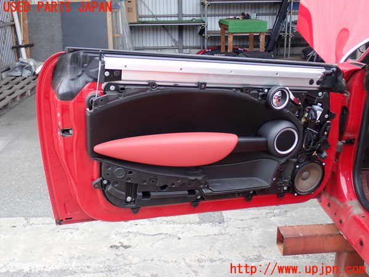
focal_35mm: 41
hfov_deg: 45.8
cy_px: 138
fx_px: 437
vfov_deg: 35.1
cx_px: 184
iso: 100
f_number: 2.8
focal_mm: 7.31
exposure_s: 1/80
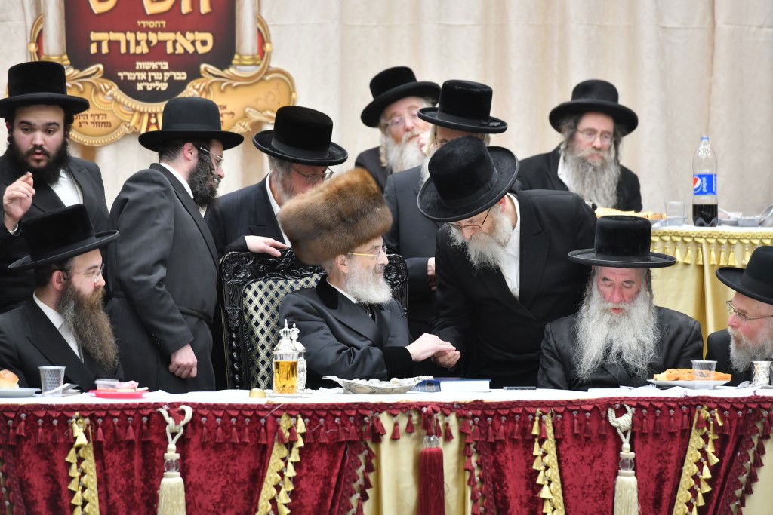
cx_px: 386
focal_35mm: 200
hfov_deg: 10.3
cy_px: 258
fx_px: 4295
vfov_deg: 6.9
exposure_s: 1/125
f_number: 5.6
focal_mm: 200
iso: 1250
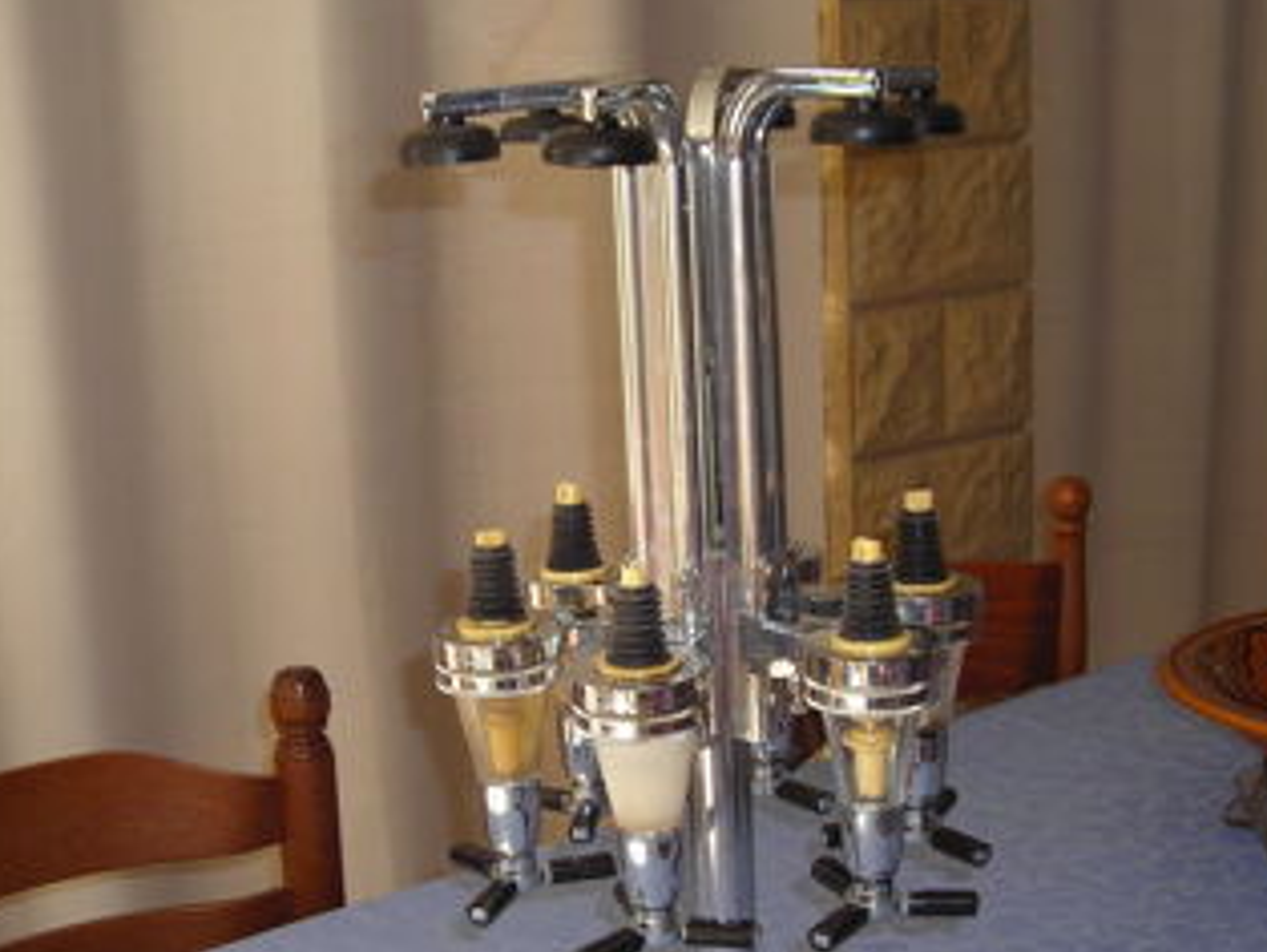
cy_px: 649
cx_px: 617
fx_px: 2125
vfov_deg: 25.1
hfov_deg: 33.2
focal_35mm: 58
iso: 50
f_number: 3.2
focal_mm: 6.3
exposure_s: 1/30
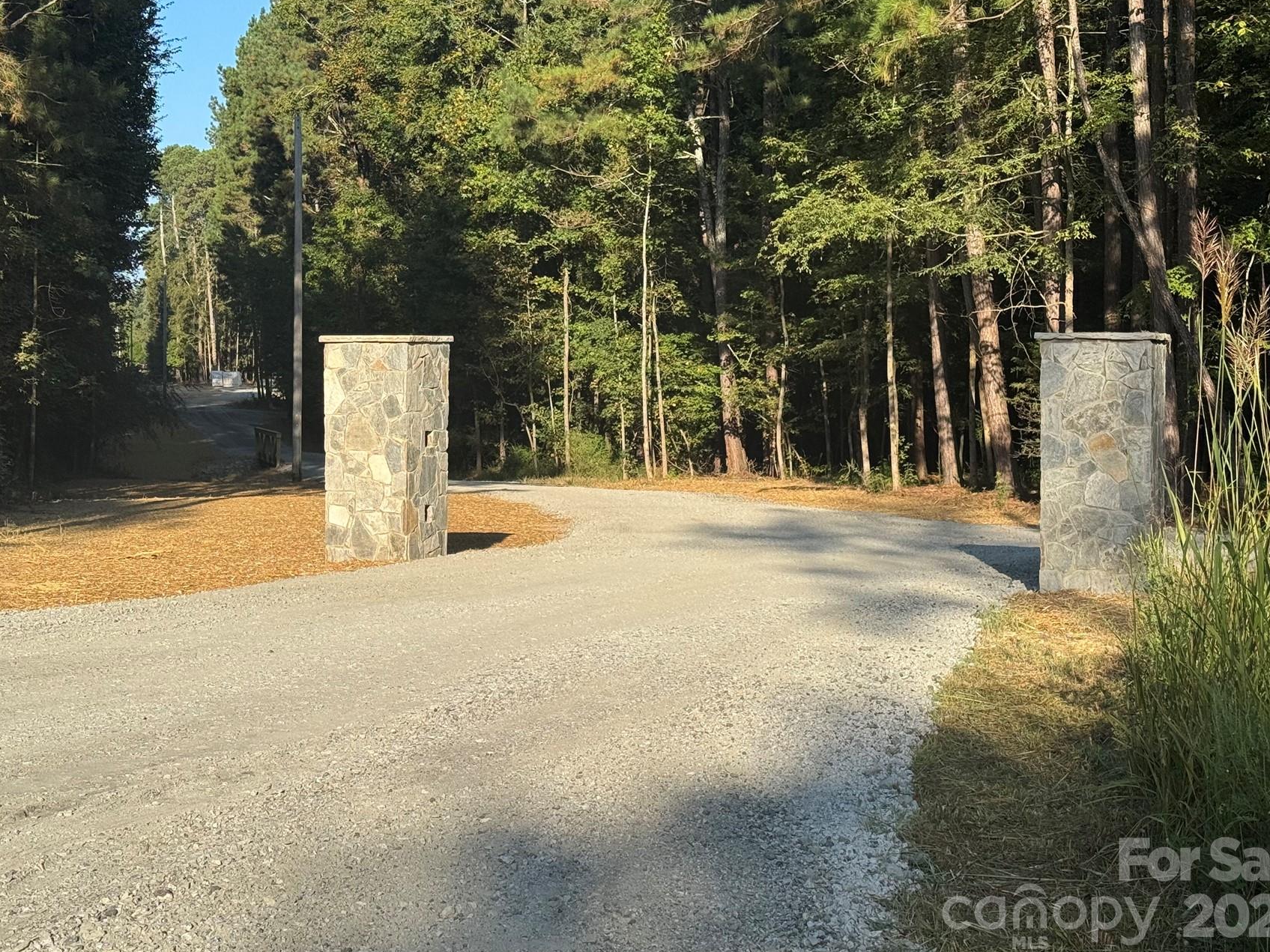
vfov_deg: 25.2
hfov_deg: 33.2
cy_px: 403
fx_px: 2128
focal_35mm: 58
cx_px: 599
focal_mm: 6.76
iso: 64
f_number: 1.78
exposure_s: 1/3257
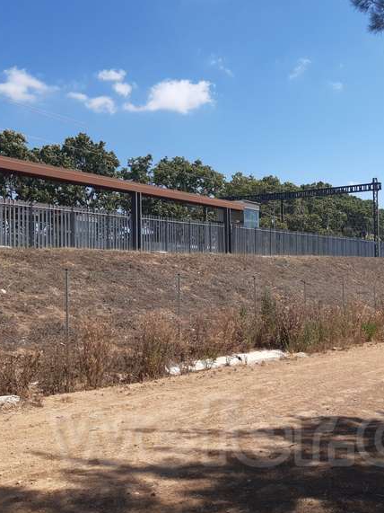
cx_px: 304
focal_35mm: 35
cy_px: 257
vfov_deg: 52.6
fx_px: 518
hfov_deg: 39.2
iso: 40
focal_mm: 3.92
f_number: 1.7
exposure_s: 1/2004
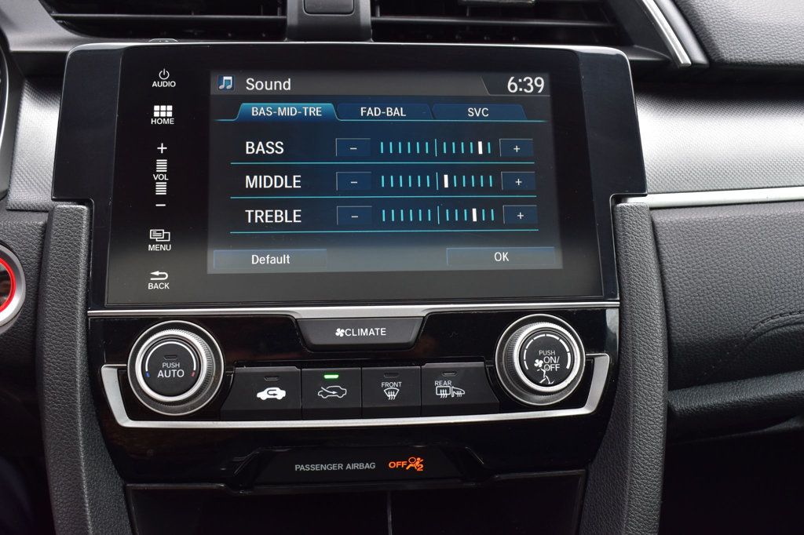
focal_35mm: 39
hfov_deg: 49.6
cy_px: 268
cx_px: 402
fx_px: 871
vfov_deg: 34.2
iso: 400
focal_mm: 26
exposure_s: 1/50
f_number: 8
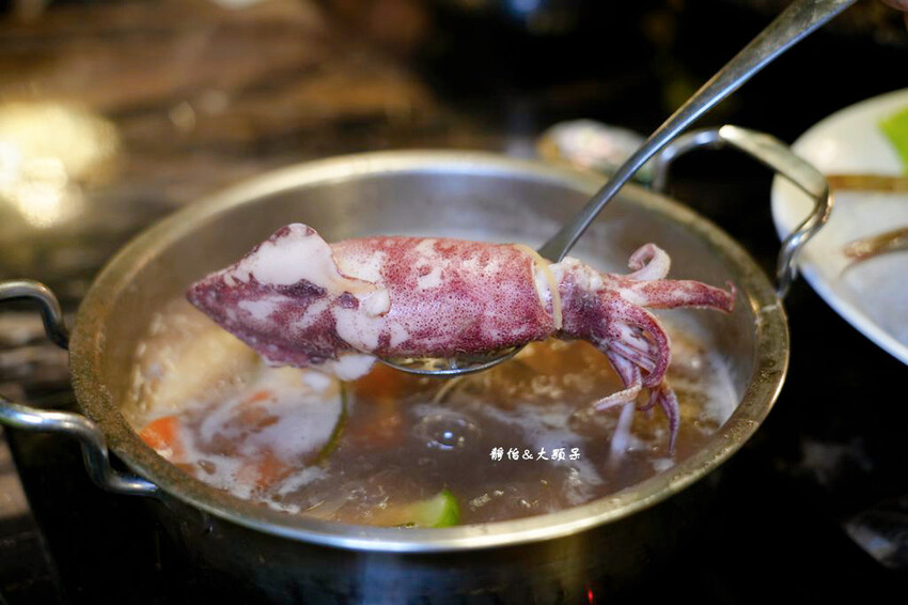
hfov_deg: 43.6
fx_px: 1135
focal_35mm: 45
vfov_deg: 29.8
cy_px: 302
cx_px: 454
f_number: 4
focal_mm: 45
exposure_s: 1/50
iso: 800
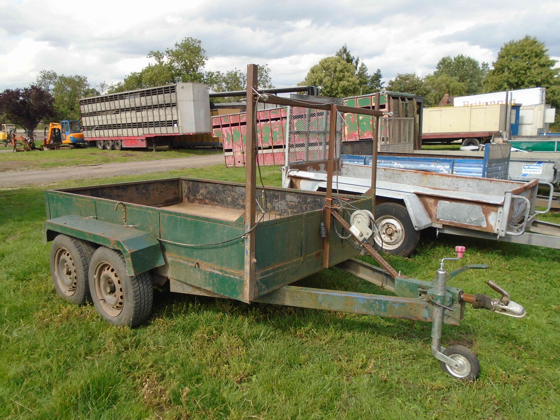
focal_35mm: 26
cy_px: 210
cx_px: 280
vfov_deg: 53.1
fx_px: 421
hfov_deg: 67.3
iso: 100
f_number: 3.2
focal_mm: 4.6
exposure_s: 1/500
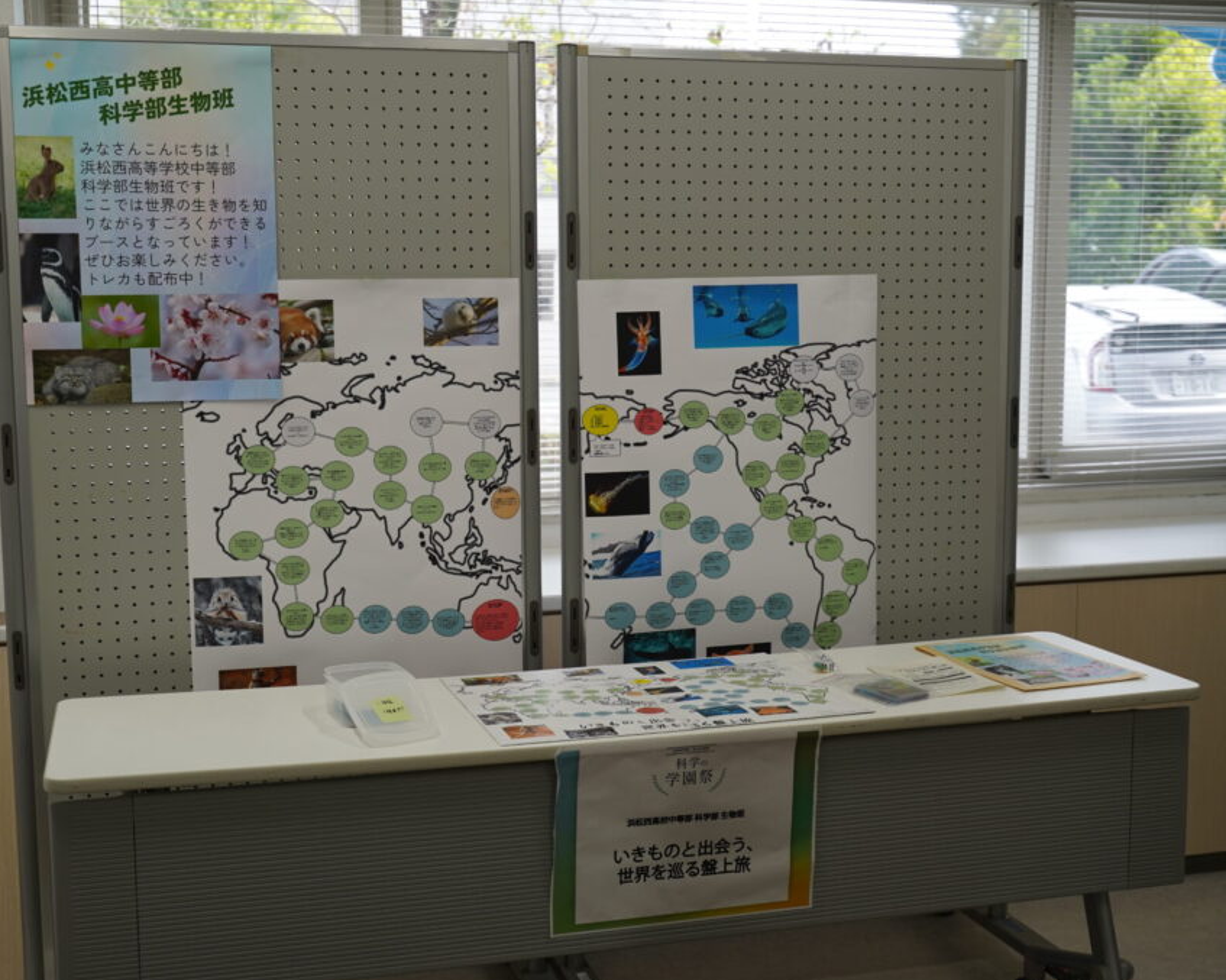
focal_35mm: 42
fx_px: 1523
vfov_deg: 35.7
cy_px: 489
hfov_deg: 43.7
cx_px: 520
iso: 320
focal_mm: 37
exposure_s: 1/160
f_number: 4
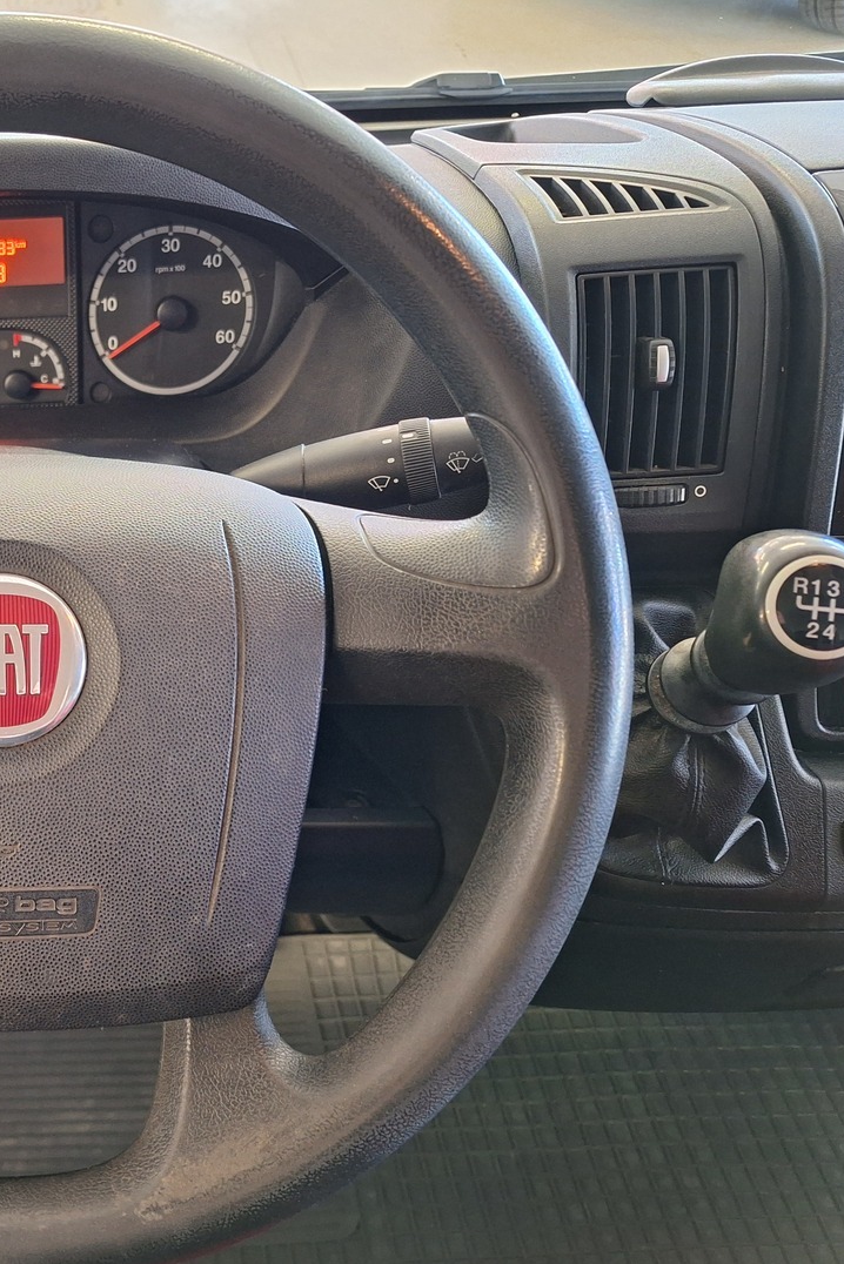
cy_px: 633
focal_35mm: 32
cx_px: 9
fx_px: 1125
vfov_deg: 58.7
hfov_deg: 37.1
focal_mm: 5.54
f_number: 1.8
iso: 320
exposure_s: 1/25
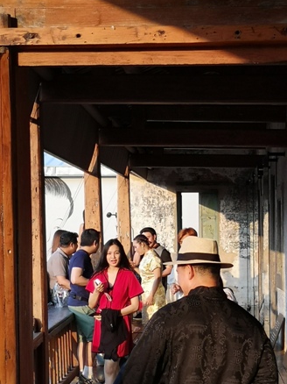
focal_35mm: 95
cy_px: 264
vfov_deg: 20.6
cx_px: 214
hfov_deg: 15.5
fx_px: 1051
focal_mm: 3.95
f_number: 1.8
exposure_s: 1/249
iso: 50
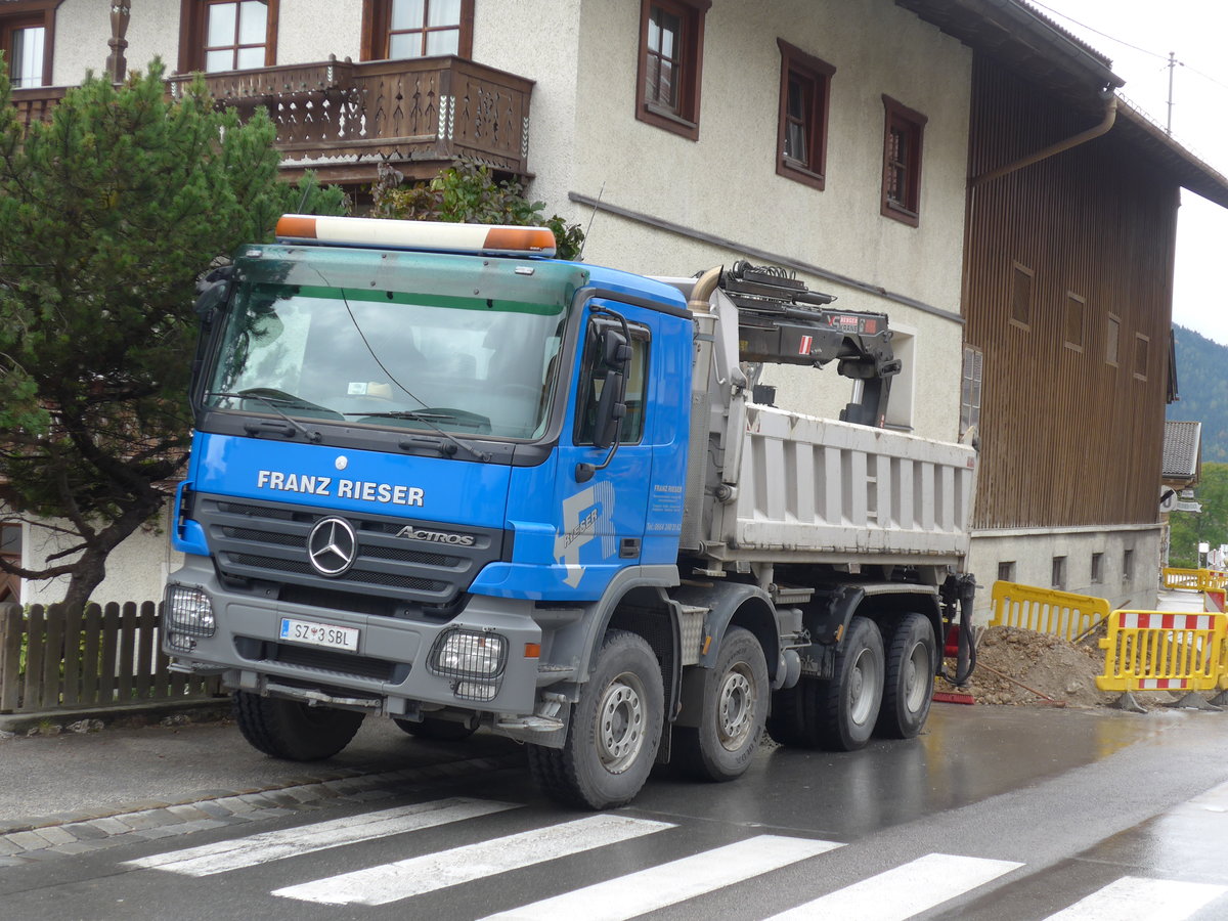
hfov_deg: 32.7
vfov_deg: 24.8
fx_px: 2093
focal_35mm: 59
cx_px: 614
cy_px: 460
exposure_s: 1/200
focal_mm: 12
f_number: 3.5
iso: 80
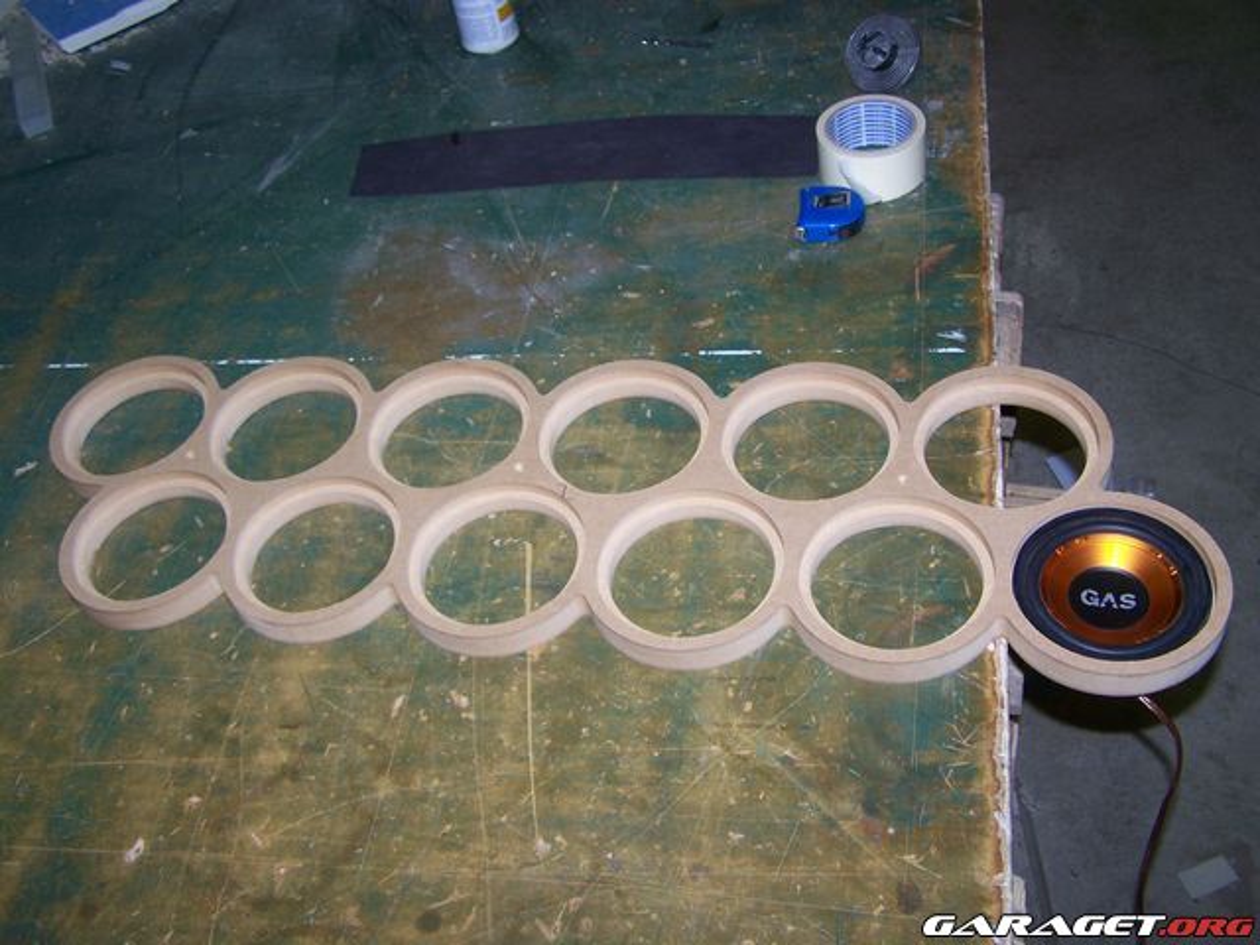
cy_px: 472
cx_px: 630
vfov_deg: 37.7
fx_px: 1383
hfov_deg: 49.0
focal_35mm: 38
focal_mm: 6.3
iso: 80
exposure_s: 1/60
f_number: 2.8
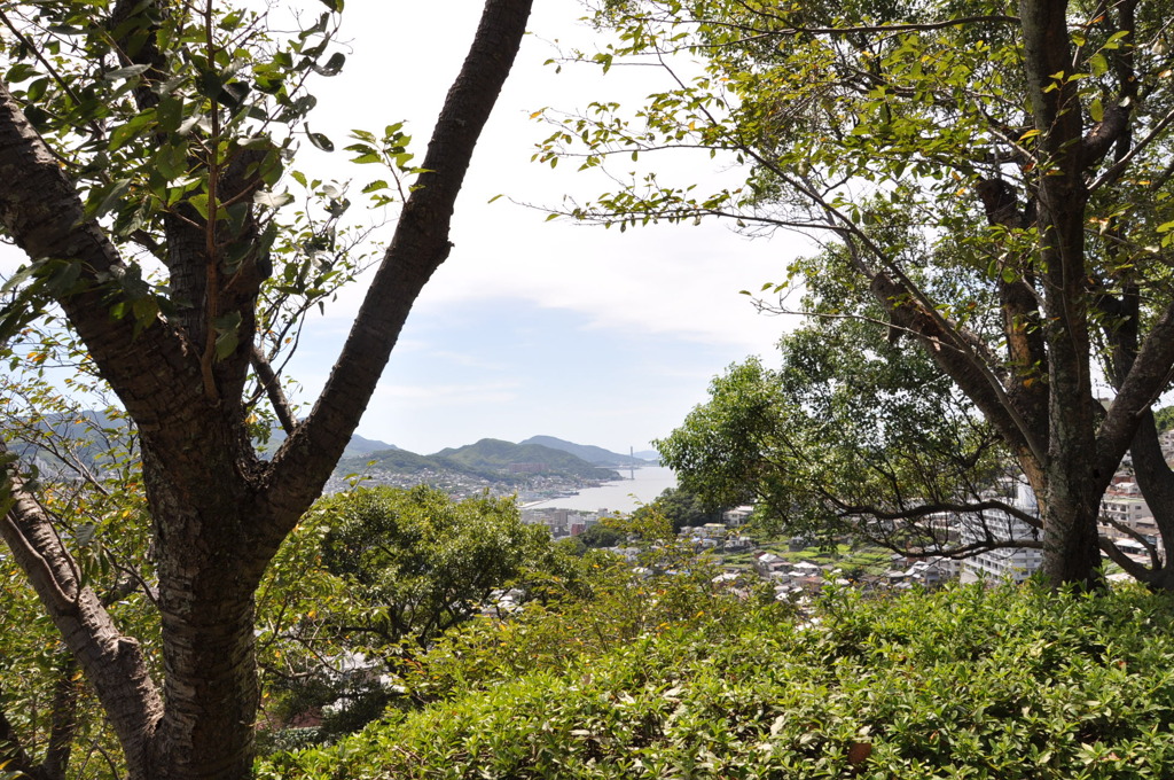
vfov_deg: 47.8
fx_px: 879
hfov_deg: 67.4
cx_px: 587
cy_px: 390
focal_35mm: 27
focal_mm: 18
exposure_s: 1/320
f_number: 10
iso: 200
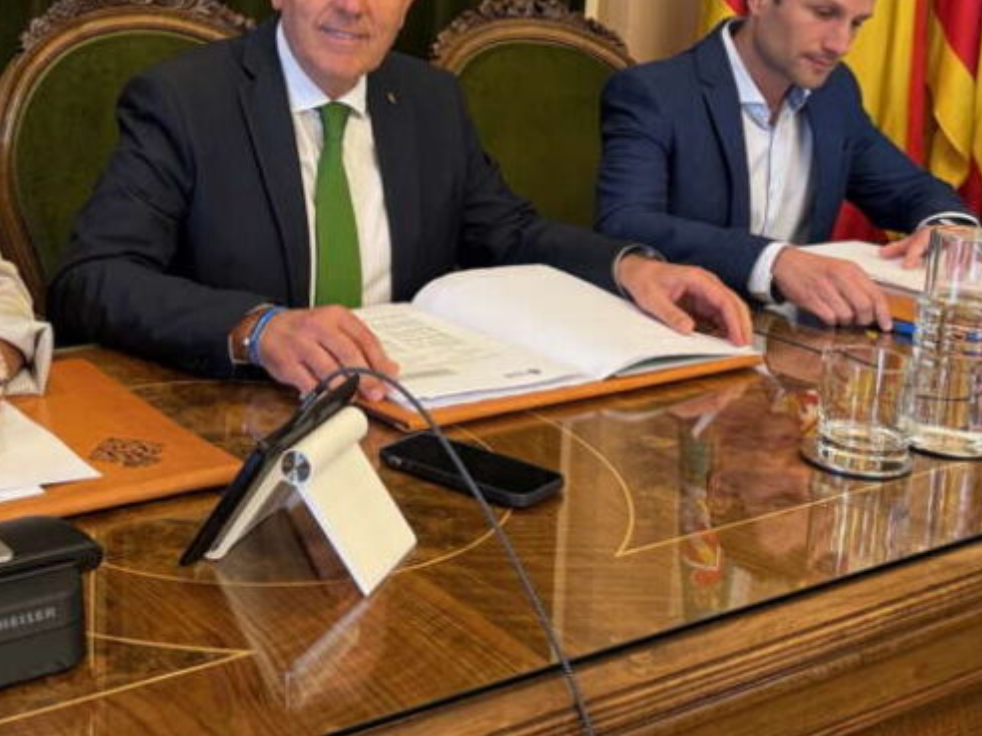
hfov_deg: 37.3
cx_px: 257
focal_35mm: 50
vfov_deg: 28.4
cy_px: 136
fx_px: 1418
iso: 250
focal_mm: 6.76
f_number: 1.78
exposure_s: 1/50
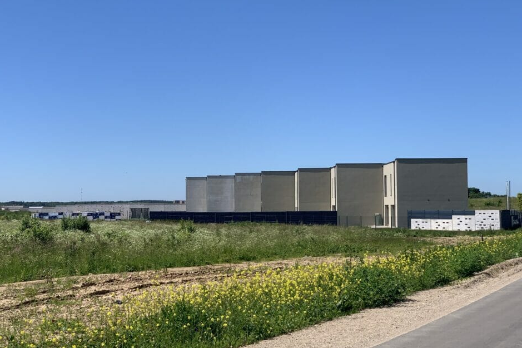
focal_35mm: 59
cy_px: 164
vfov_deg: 23.0
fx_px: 855
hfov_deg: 33.9
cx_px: 256
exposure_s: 1/1370
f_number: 2.4
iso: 16
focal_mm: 6
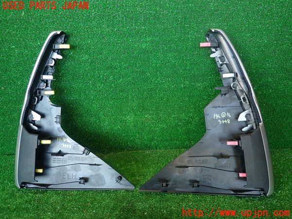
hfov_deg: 69.4
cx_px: 146
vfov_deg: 54.9
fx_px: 211
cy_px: 110
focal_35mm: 25
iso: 200
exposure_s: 1/60
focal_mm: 4.5
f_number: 2
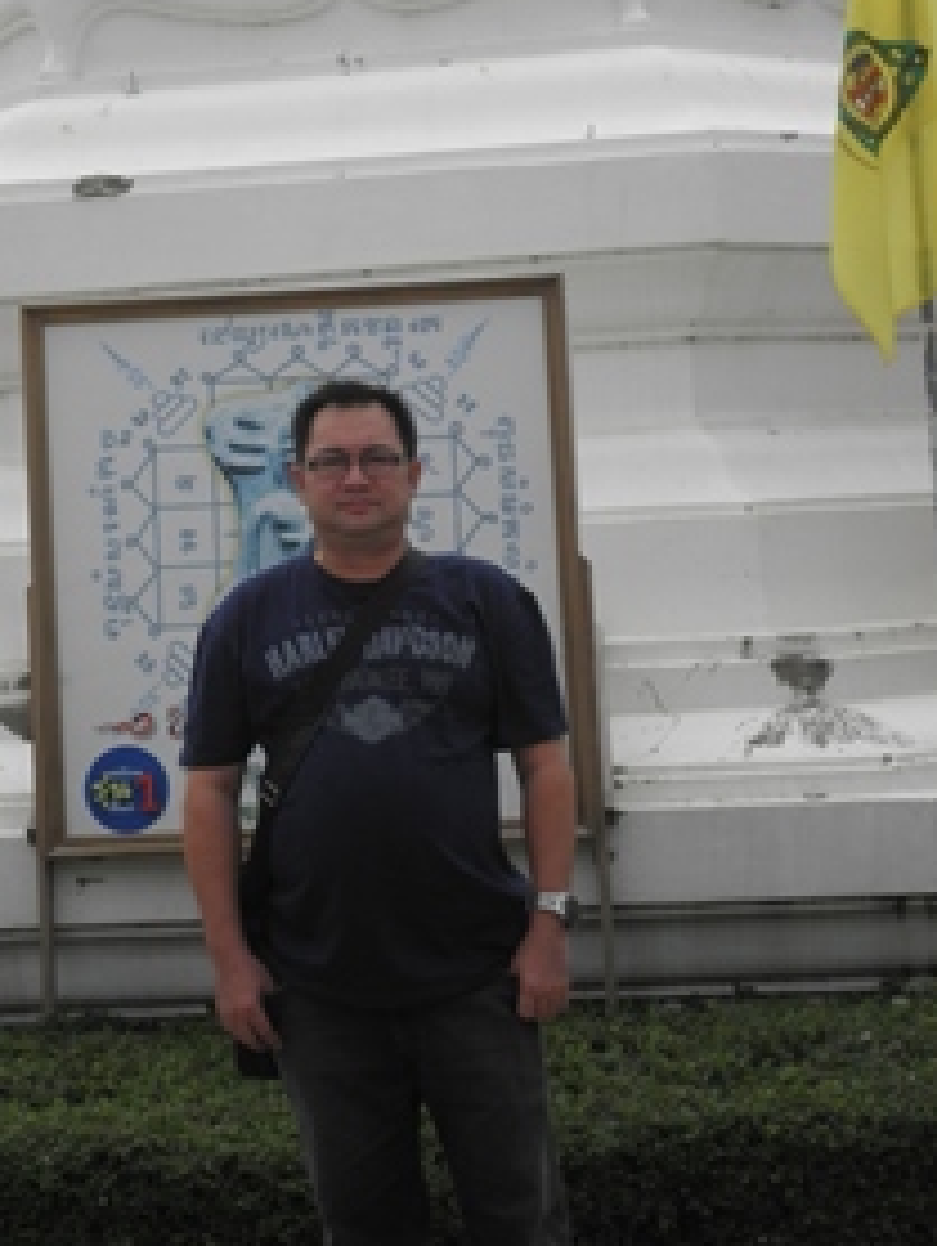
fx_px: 3135
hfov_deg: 16.9
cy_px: 417
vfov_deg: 22.4
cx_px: 251
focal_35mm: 87
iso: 64
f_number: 4.8
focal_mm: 9.8
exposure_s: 1/640
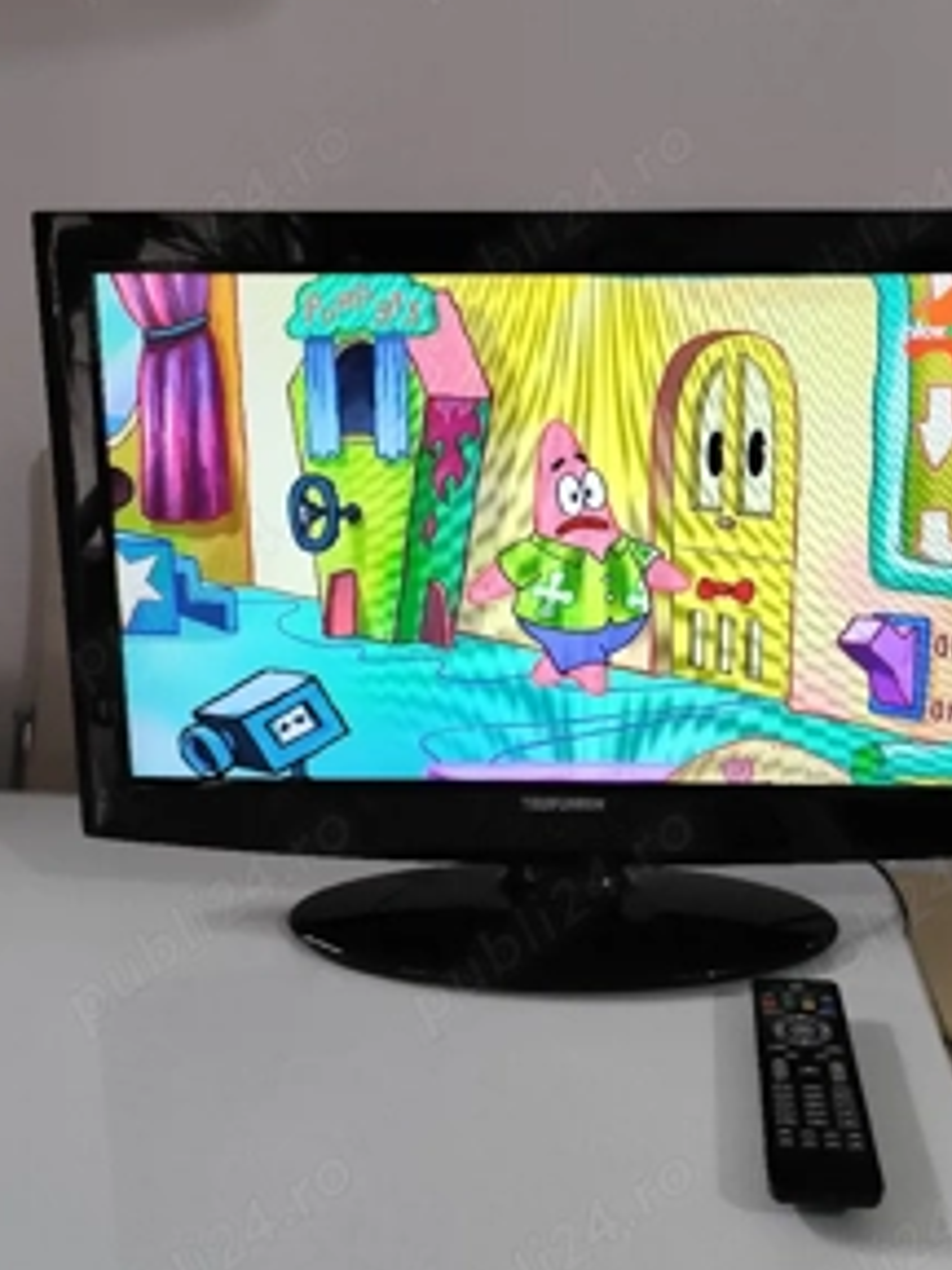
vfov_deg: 56.8
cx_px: 639
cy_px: 626
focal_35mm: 32
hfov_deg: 43.5
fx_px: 1173
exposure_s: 1/50
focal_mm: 6.19
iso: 320
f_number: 1.65
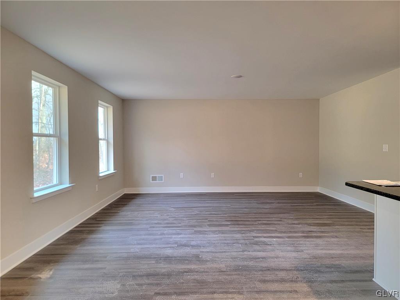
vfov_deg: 56.8
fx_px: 277
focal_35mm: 24
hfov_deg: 71.6
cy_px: 150
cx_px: 200
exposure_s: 1/120
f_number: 1.8
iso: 200
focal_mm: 6.7
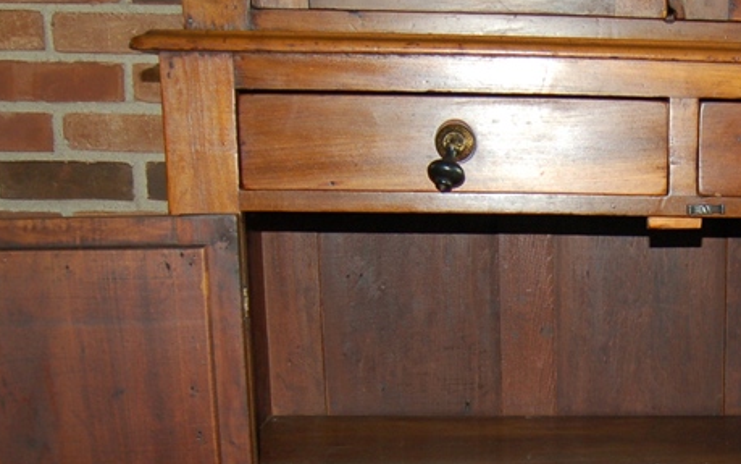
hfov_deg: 35.0
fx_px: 1091
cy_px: 438
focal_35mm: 54
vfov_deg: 23.2
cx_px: 691
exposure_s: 1/60
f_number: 3.5
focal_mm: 18
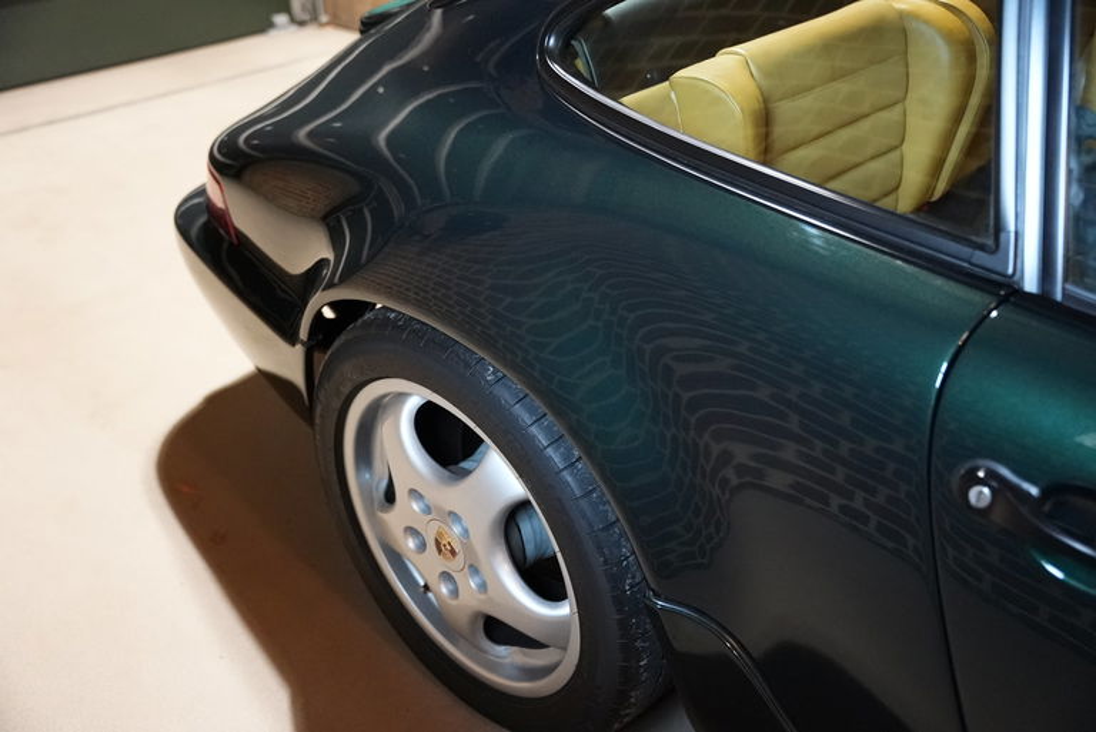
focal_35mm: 34
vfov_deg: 38.5
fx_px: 1048
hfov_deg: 55.2
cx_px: 548
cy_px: 366
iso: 12800
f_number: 2.8
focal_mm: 34.4
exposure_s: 1/160
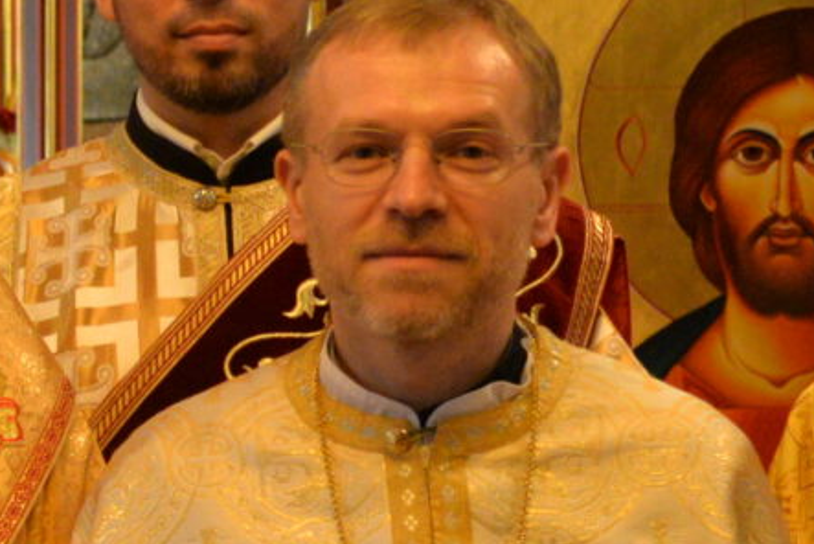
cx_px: -356
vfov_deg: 7.4
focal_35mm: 185
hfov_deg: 10.8
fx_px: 4186
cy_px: 482
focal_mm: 32
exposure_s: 1/60
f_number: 4.5
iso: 2500
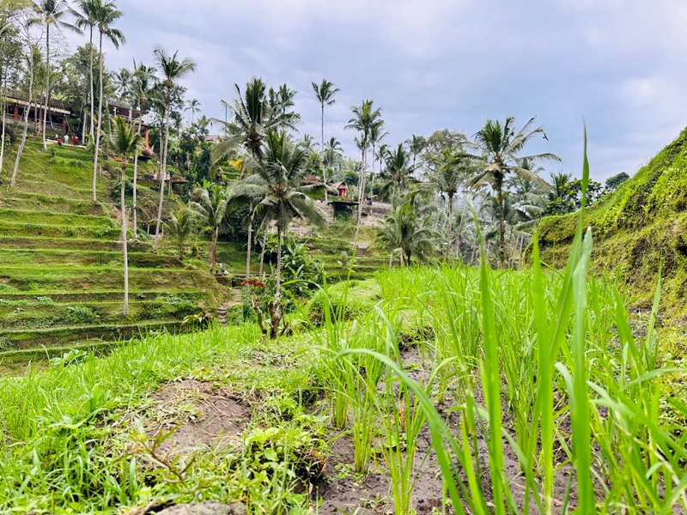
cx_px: 344
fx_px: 476
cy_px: 258
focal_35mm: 24
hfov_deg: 71.6
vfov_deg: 56.8
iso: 64
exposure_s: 1/139
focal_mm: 6.86
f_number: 1.78
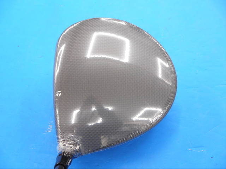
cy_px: 84
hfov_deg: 23.3
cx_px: 113
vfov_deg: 17.6
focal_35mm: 84
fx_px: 548
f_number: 5.6
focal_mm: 42
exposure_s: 1/80
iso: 800
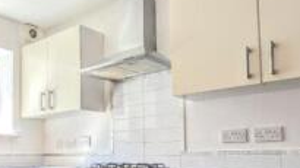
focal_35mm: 37
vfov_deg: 31.1
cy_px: 134
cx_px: 56
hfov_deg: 50.4
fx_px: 294
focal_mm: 2.02
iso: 56
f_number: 1.7
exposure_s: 1/469
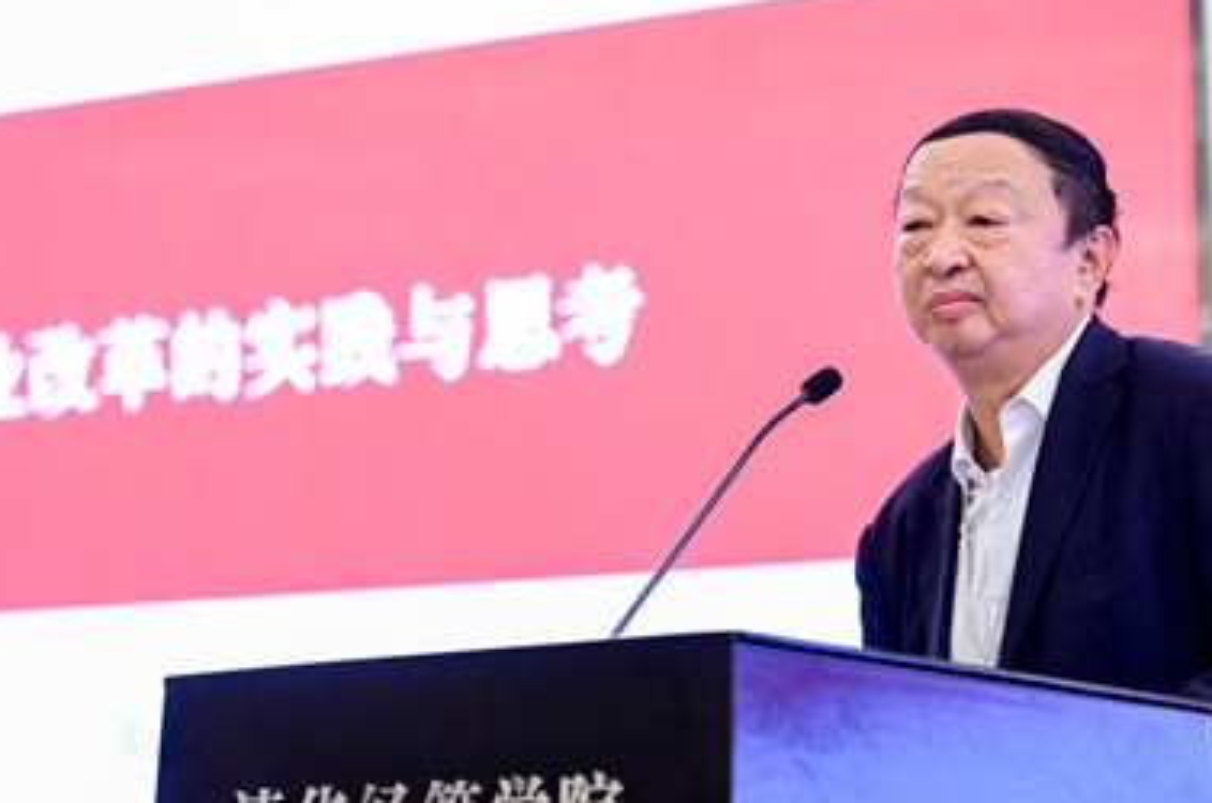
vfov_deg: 10.5
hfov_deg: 15.8
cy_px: 466
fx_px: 4369
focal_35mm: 130
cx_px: 527
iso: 1250
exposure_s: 1/125
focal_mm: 98
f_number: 3.5
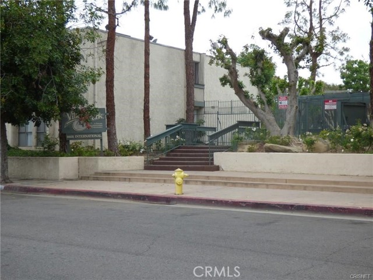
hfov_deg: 39.7
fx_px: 517
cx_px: 186
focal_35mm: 48
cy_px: 140
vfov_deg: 30.3
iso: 100
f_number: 3.8
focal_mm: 8.68
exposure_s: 1/200
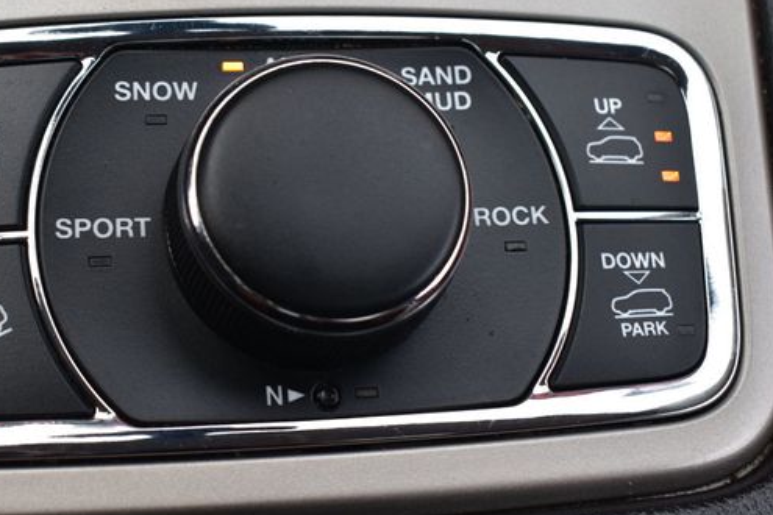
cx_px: 280
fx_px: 1331
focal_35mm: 62
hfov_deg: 32.2
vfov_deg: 21.9
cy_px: 242
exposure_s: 1/30
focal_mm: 32
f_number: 7.1
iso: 400
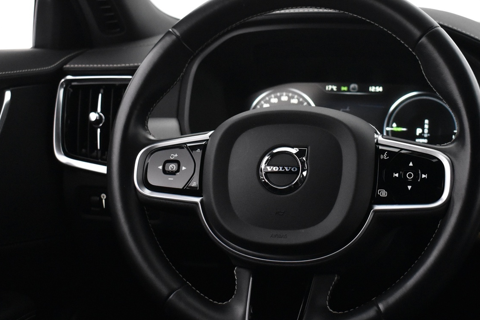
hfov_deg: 30.9
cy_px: 163
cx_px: 280
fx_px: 867
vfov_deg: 20.9
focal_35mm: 65
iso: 3200
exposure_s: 1/50
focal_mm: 30
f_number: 4.2
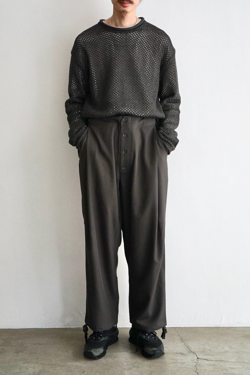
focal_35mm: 41
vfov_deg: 47.4
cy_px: 188
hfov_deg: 32.6
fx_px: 427
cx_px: 125
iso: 2000
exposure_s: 1/160
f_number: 4.5
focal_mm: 41
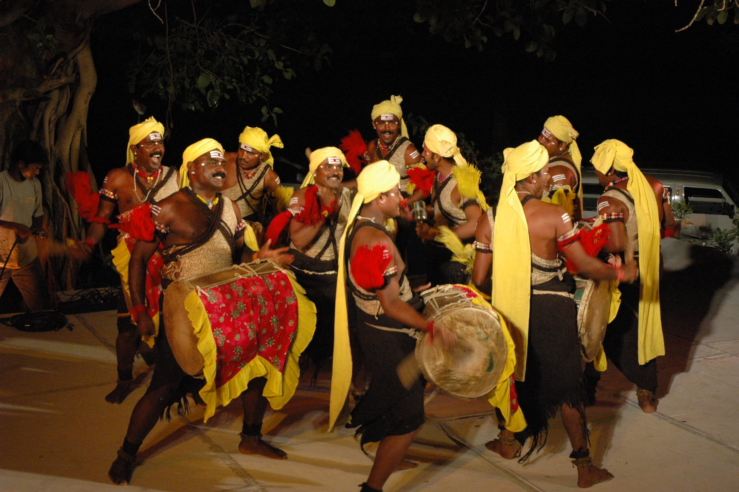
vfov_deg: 23.7
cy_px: 246
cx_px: 370
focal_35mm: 57
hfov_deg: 35.1
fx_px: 1169
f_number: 8
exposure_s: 1/80
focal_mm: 38
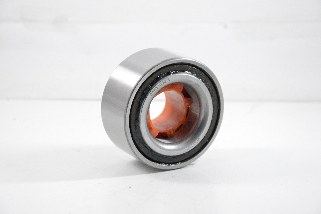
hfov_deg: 15.2
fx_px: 1203
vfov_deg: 10.1
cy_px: 107
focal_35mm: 135
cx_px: 160
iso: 3200
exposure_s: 1/100
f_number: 7.1
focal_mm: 90
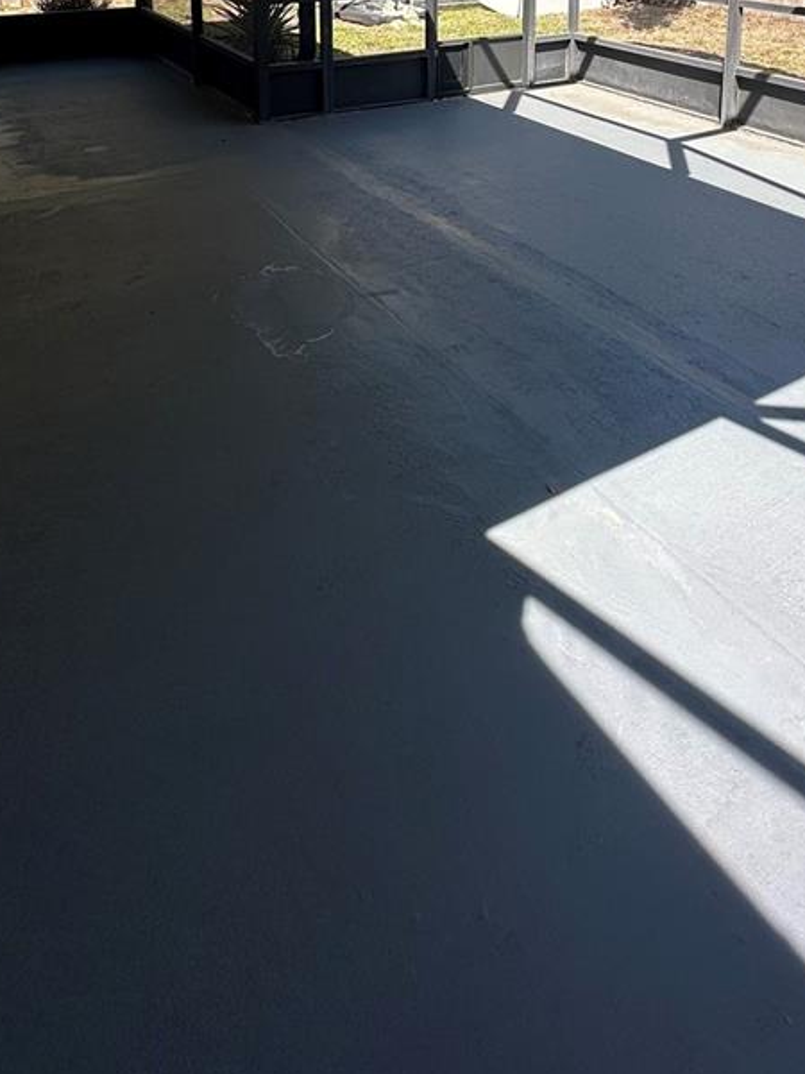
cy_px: 39
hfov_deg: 49.4
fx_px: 868
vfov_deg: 52.6
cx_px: 492
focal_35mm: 28
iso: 40
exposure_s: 1/399
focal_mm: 2.22
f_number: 2.2
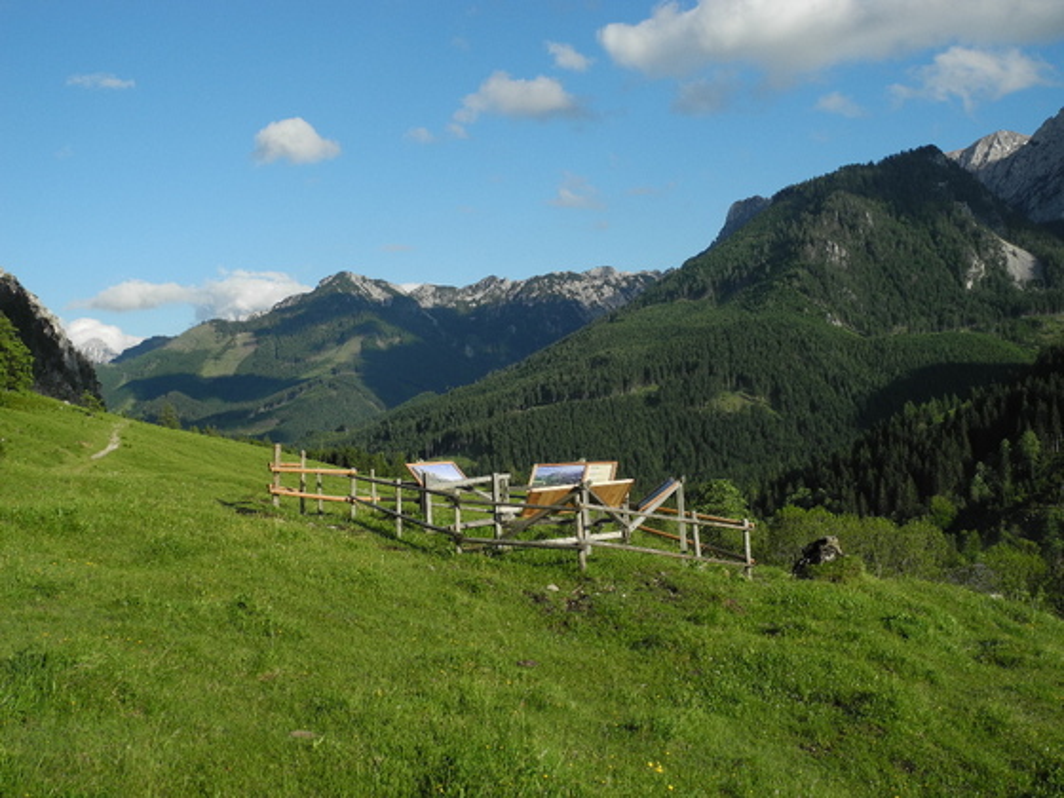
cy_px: 399
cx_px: 532
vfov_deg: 40.7
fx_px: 1076
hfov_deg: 52.6
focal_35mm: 35
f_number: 4
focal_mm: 7.4
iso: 100
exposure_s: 1/886
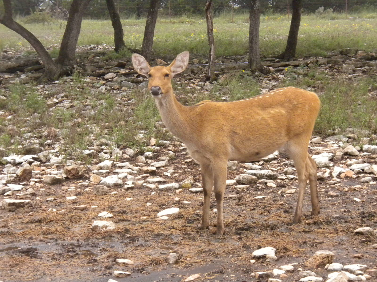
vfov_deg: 17.4
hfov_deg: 23.0
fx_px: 926
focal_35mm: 85
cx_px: 188
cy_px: 141
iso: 400
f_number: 5.1
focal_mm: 15
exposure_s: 1/310
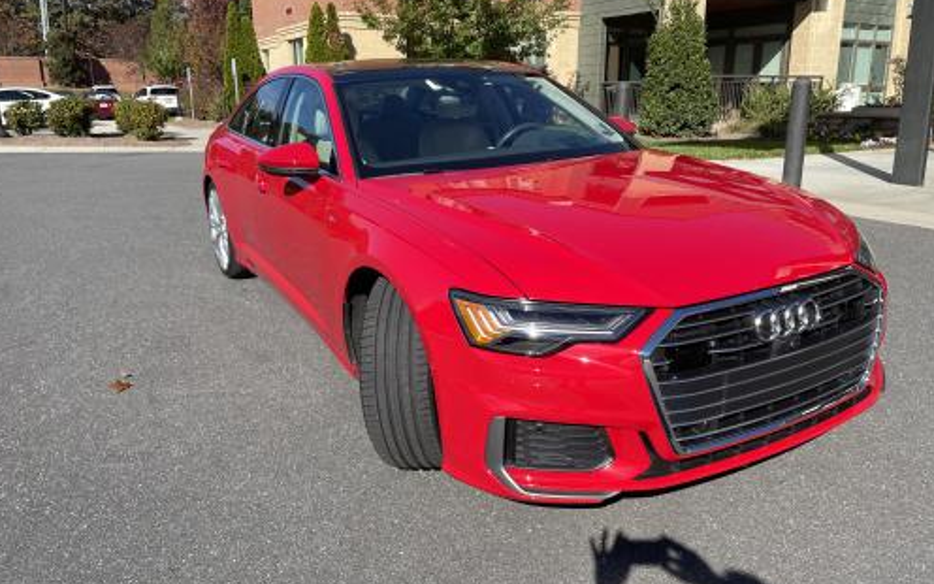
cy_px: 268
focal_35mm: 28
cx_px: 461
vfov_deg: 44.5
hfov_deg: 66.5
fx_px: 713
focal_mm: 4.2
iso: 32
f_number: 1.6
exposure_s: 1/2212
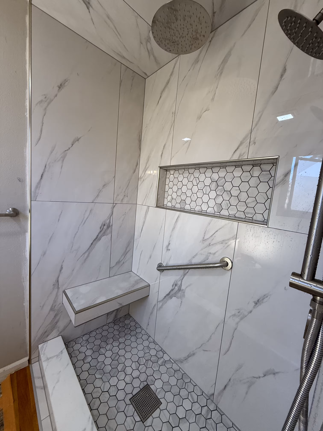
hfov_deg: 85.7
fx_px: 174
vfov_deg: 102.1
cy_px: 216
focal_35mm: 14
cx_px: 162
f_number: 2.2
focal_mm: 2.22
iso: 160
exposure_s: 1/120
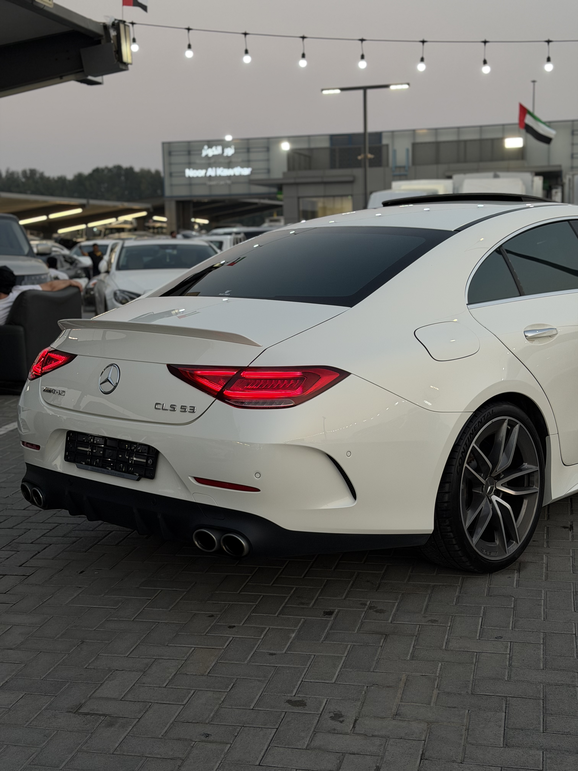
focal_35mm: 48
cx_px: 289
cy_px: 386
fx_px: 1069
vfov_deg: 39.7
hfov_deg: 30.3
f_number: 1.78
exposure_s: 1/229
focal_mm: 6.76
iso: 50
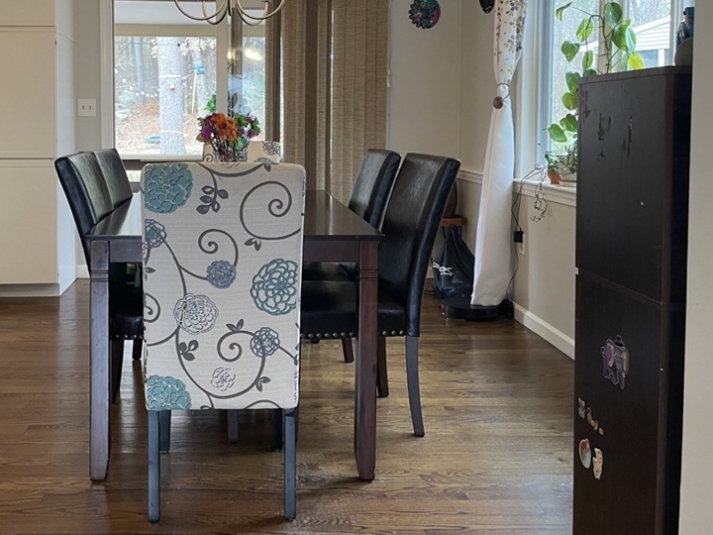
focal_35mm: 37
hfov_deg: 49.4
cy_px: 169
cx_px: 246
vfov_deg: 38.1
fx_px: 762
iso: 100
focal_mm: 4.2
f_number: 1.6
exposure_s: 1/60
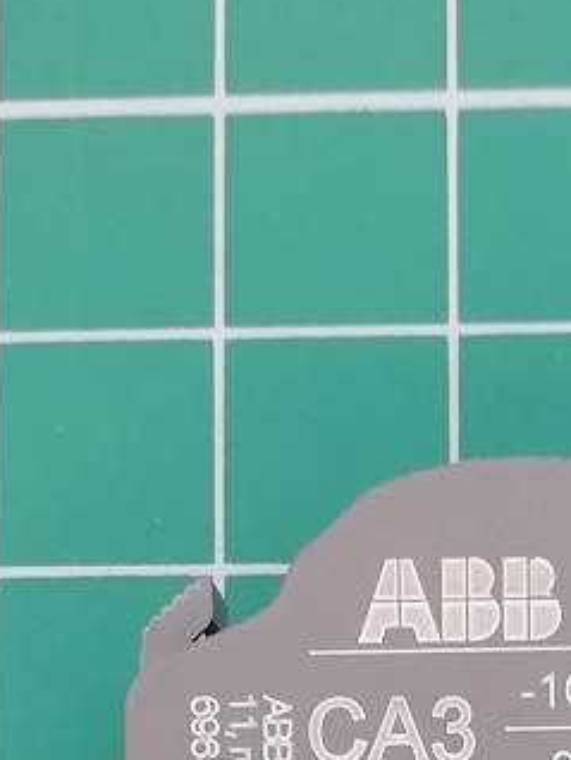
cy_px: 901
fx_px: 2240
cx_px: 518
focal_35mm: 102
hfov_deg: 14.4
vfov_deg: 18.3
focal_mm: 3.21
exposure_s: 1/100
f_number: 2.2
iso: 50
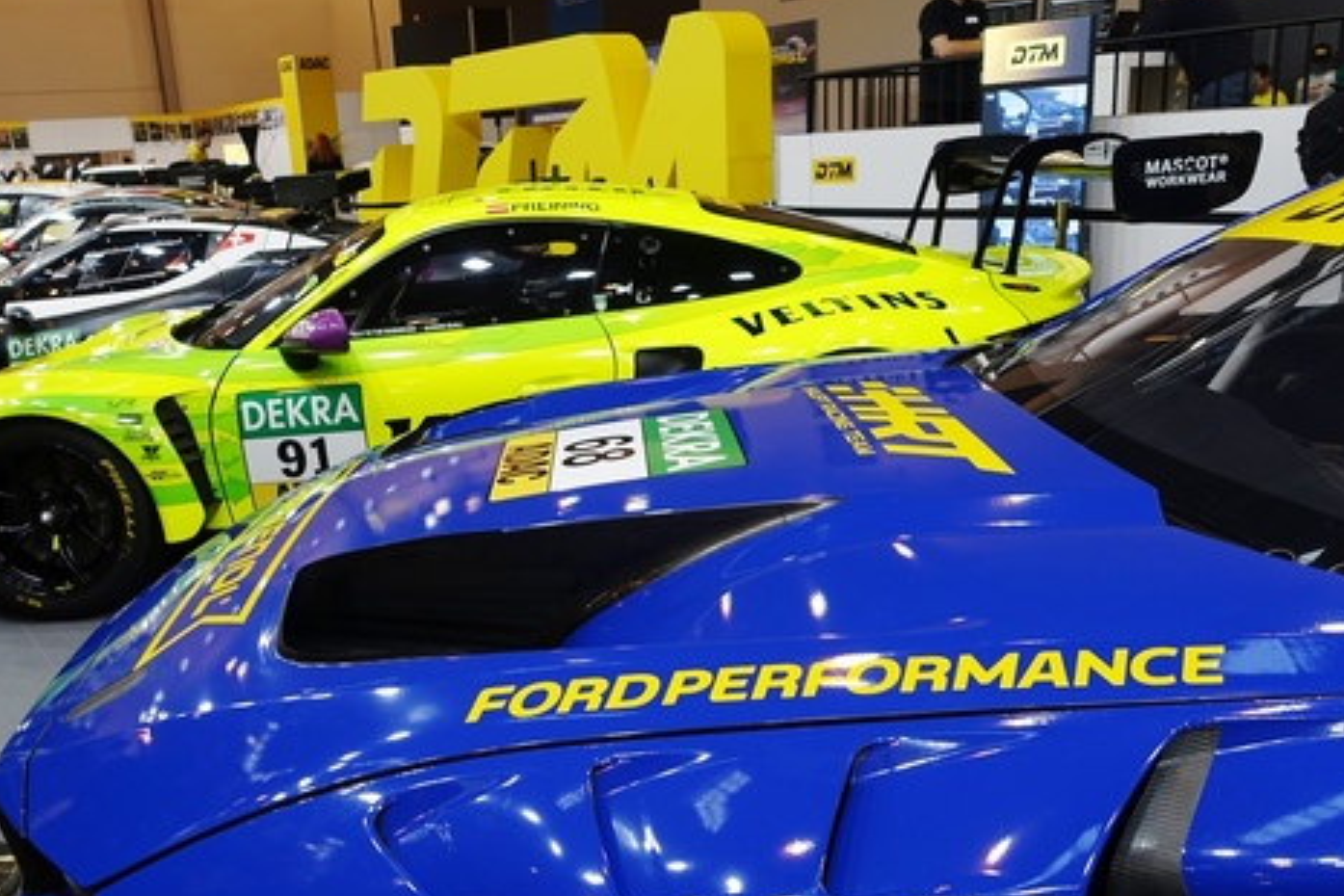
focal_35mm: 31
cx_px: 564
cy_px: 491
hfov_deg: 60.0
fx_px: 1157
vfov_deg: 42.3
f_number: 2.8
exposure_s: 1/80
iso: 125
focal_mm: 8.8
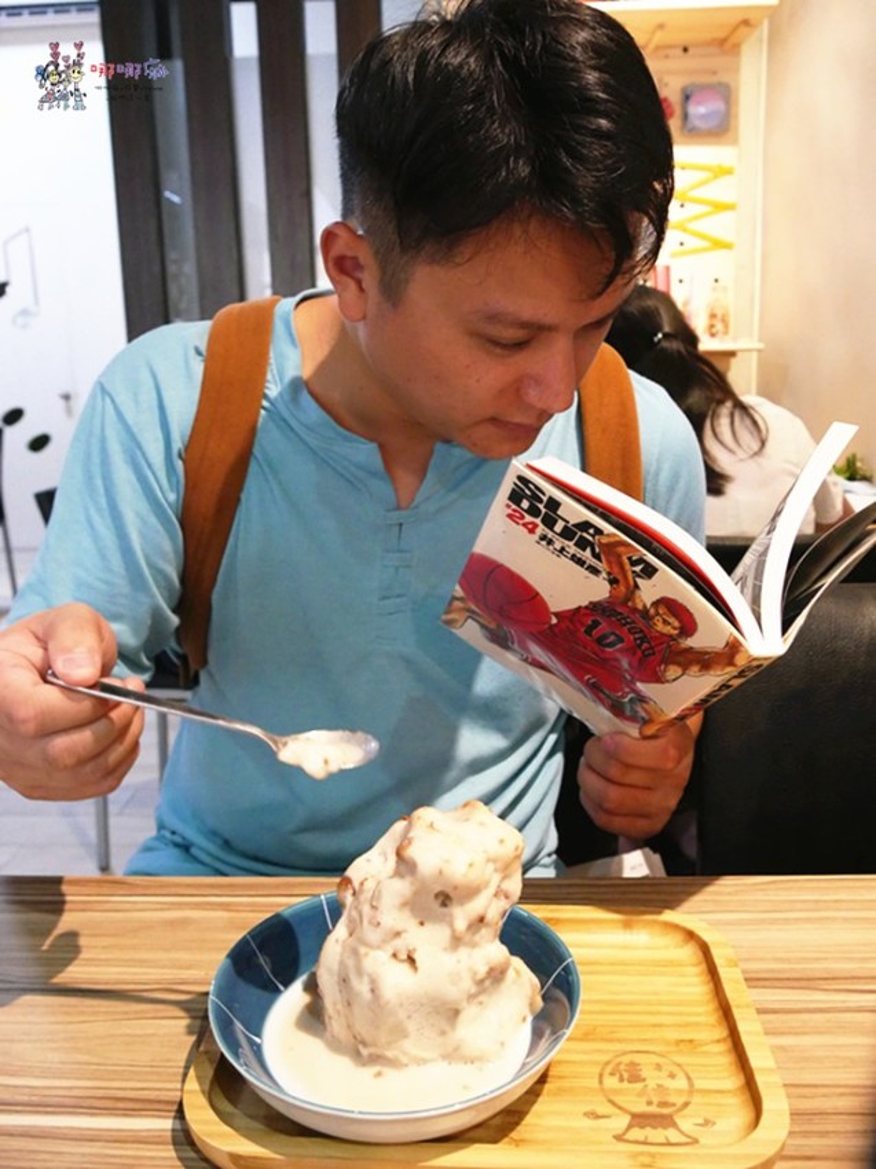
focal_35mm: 28
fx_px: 945
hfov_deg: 49.7
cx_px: 438
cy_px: 584
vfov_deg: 63.5
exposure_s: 1/60
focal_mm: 14
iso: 3200
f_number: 4.5
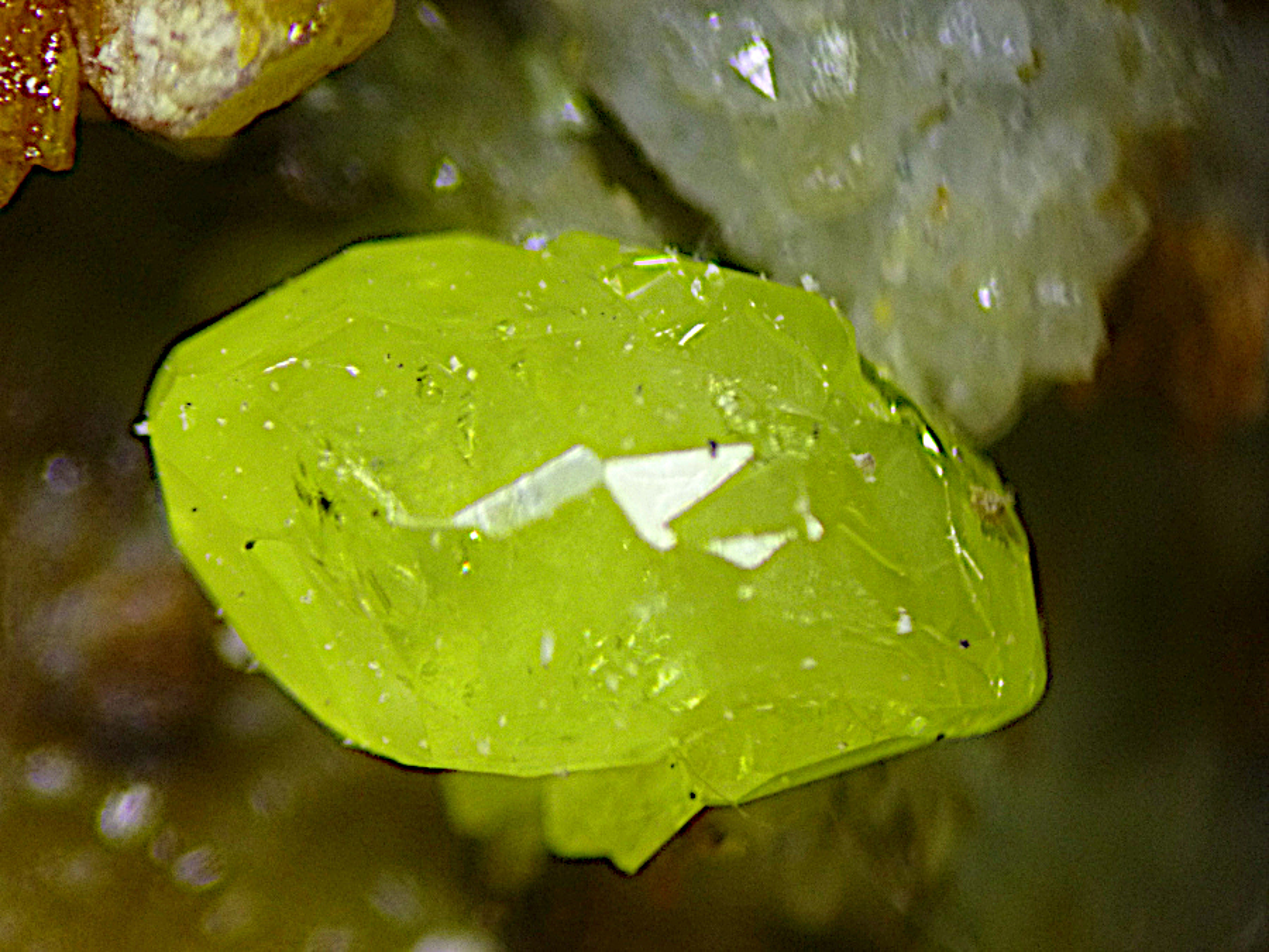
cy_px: 476
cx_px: 634
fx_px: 3666
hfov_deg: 19.6
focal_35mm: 100
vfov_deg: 14.8
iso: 320
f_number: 5.7
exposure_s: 1/125
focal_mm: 18
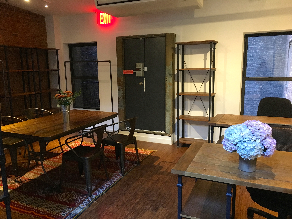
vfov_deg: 48.2
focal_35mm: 29
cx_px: 146
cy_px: 110
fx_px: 245
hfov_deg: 61.7
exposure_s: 1/15
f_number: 2.2
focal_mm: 4.15
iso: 200
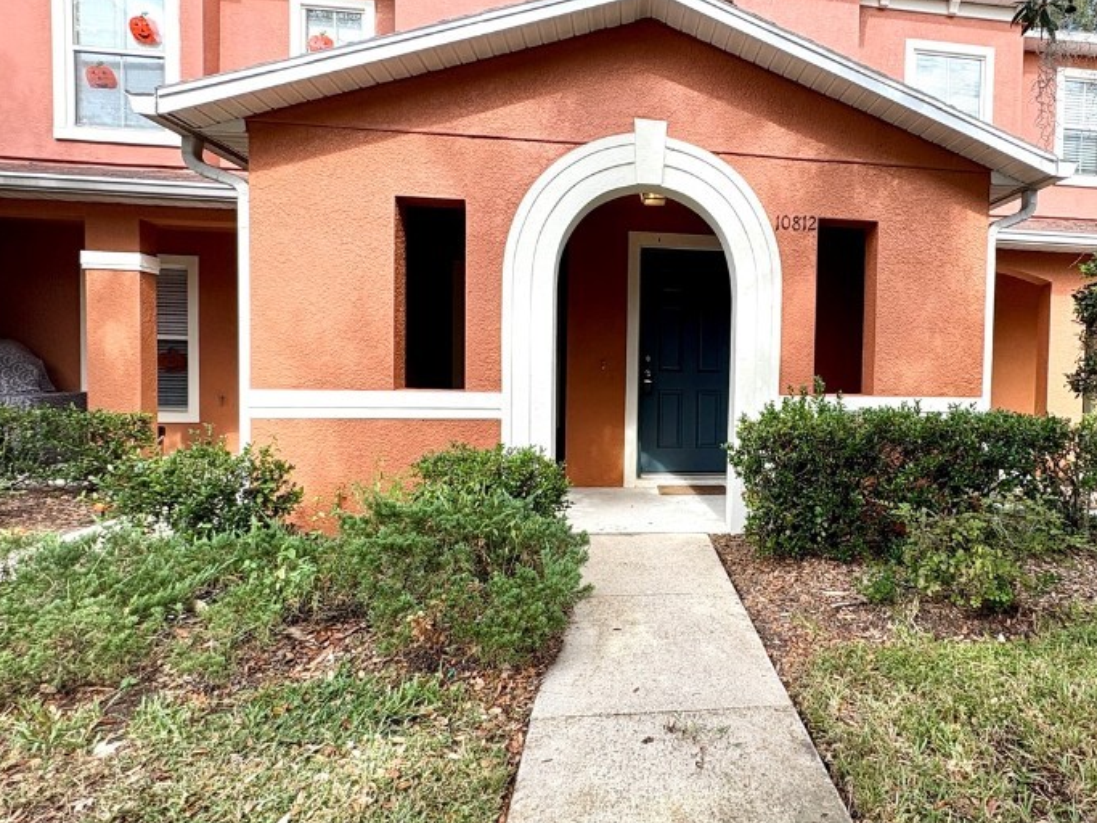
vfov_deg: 63.4
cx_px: 715
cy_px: 400
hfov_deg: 76.9
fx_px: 665
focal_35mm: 21
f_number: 2.2
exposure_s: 1/548
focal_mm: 2.22
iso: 40
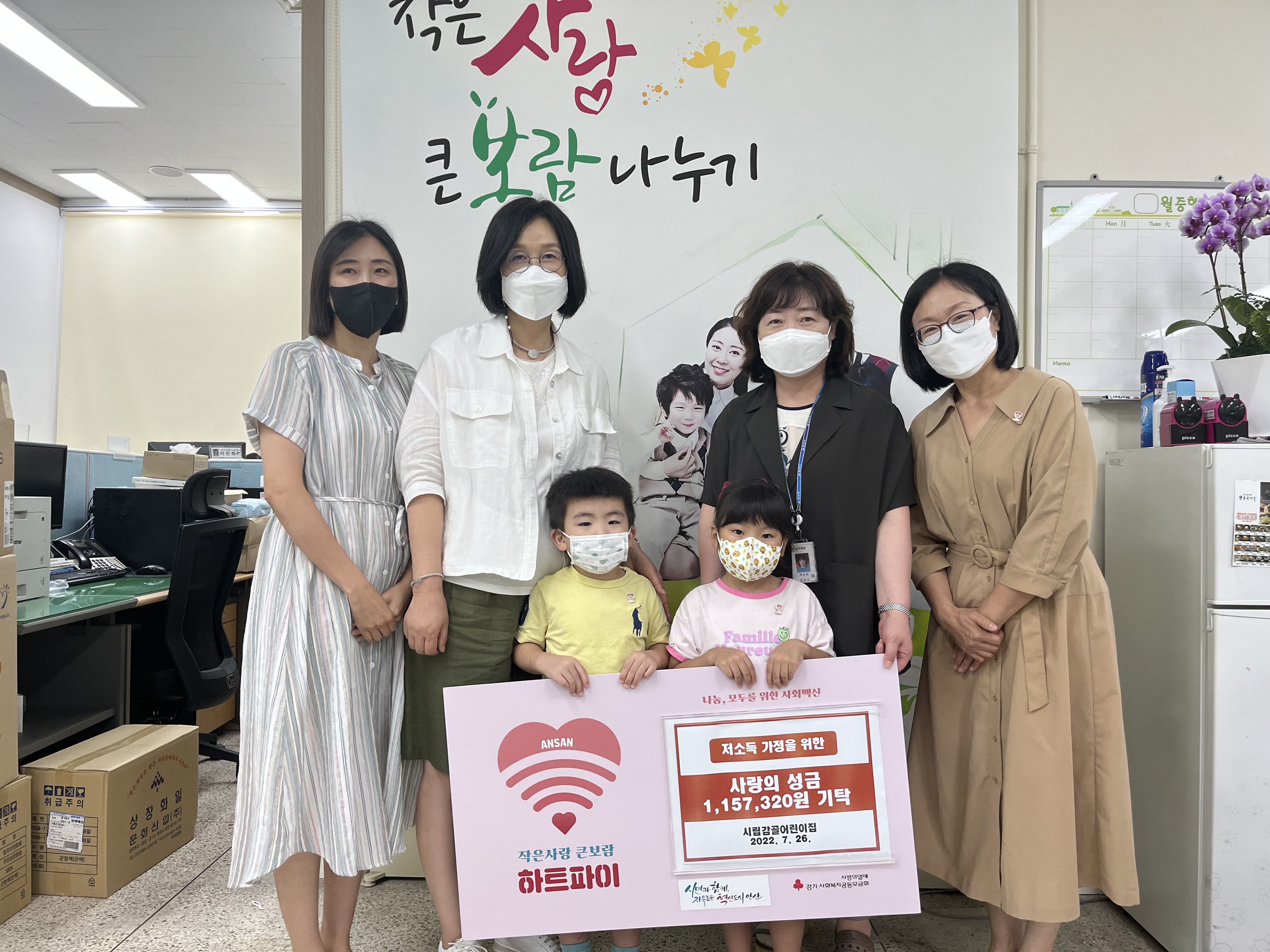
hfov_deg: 67.3
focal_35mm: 26
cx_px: 635
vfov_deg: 53.1
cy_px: 476
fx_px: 954
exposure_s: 1/120
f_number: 1.6
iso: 100
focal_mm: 5.1
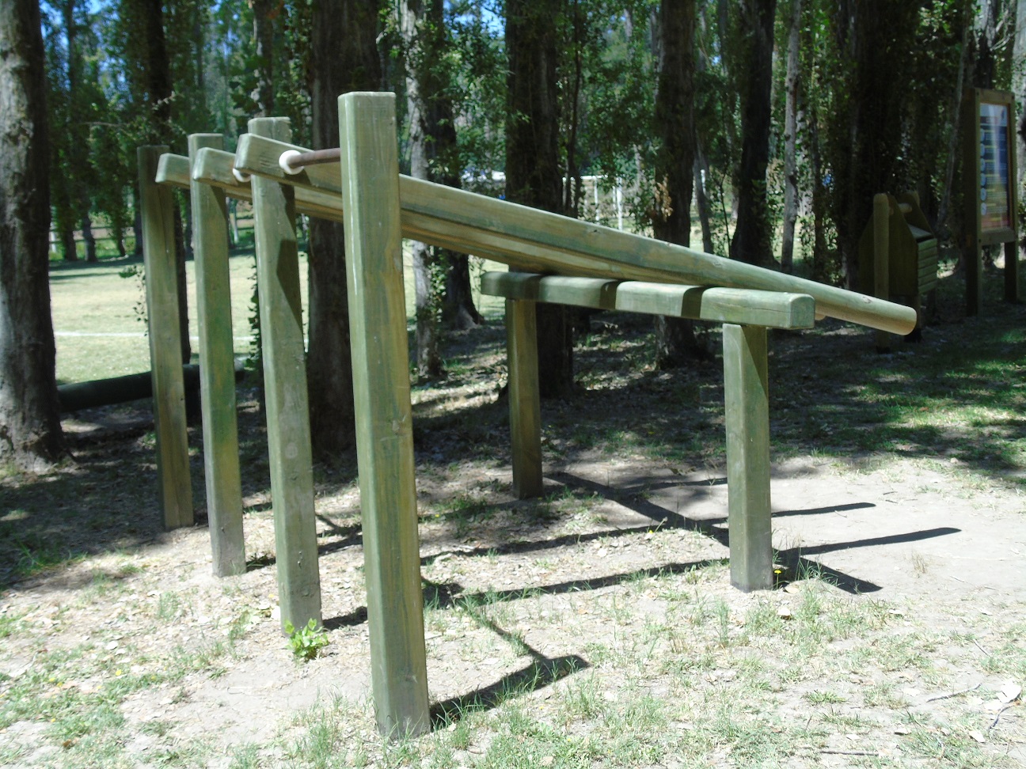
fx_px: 1363
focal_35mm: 46
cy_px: 384
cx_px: 513
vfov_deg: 31.5
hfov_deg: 41.2
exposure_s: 1/250
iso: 80
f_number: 4.1
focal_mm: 8.2
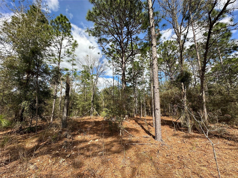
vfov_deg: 85.7
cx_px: 119
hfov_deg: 102.1
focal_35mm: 14
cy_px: 89
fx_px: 96
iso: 40
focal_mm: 2.22
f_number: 2.2
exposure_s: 1/1435
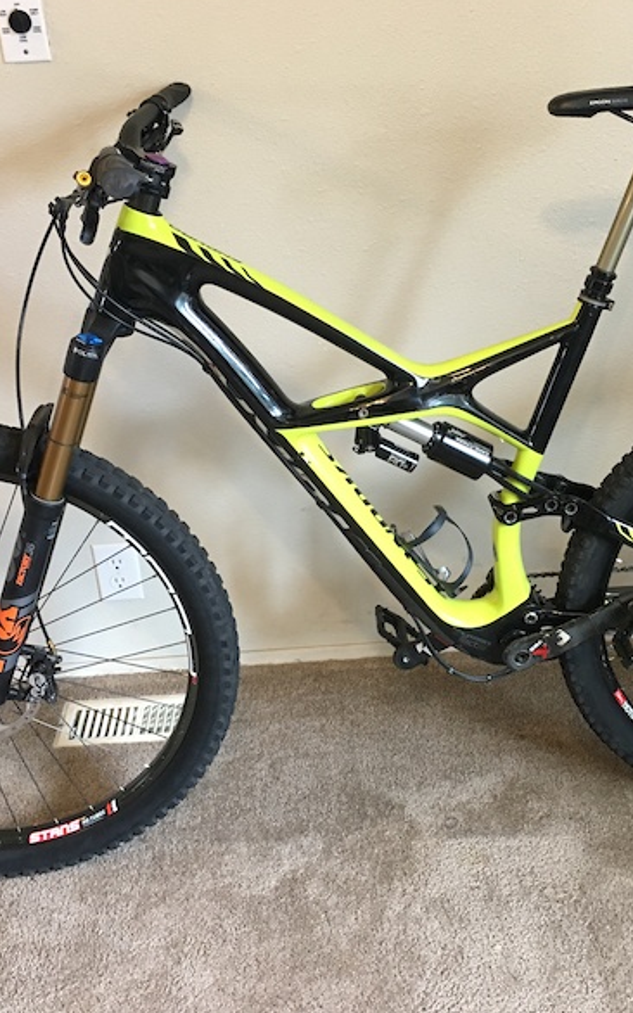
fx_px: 1160
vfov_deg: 47.2
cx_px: 387
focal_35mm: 42
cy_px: 500
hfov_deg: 30.4
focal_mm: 4.15
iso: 125
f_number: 2.2
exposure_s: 1/30
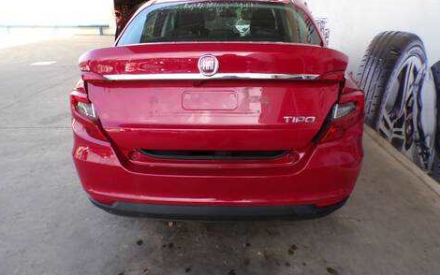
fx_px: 312
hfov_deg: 70.4
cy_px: 136
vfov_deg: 47.6
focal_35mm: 26
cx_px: 222
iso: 100
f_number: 4.4
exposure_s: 1/90
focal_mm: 4.3
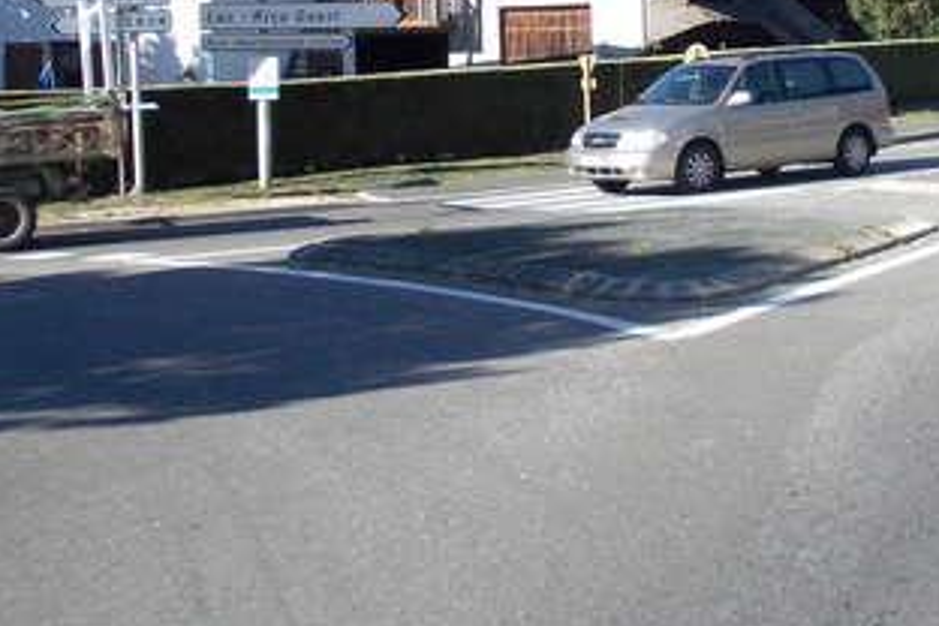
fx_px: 1461
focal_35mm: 56
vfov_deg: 23.4
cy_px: 36
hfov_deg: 35.2
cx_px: 653
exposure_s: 1/320
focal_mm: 4
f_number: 5.4
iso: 80
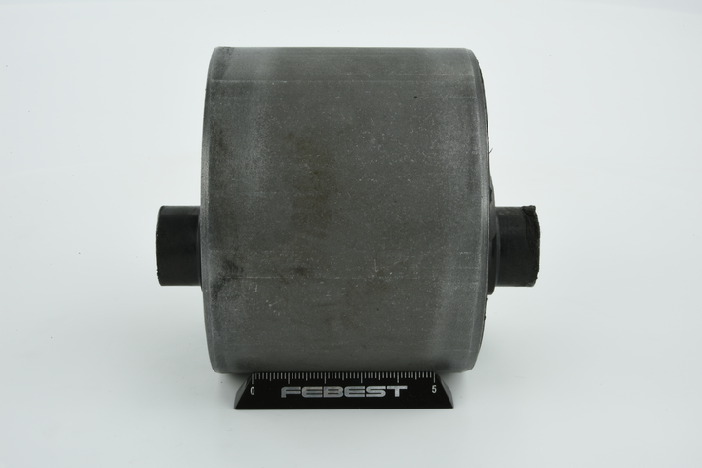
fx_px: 1170
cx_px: 351
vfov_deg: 22.6
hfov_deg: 33.4
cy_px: 234
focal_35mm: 60
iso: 64
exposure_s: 1/2
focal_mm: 60
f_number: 32
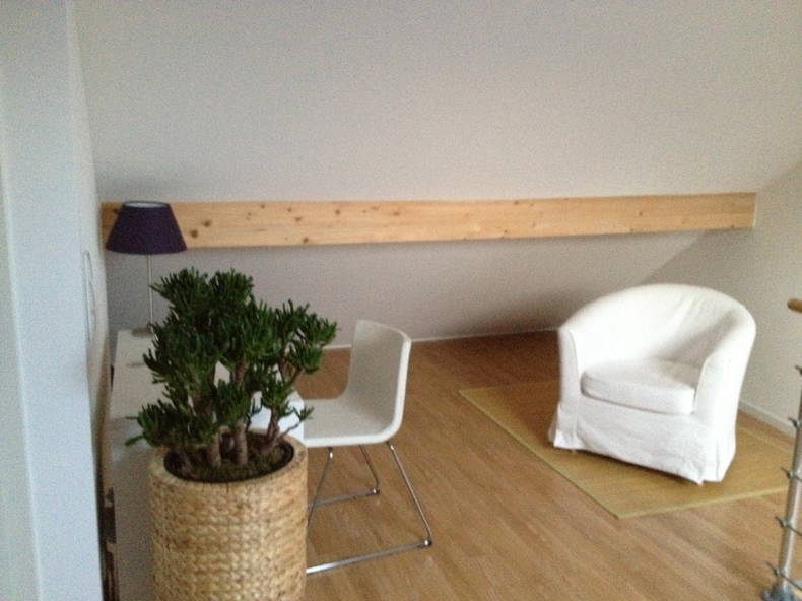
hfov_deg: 52.6
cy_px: 300
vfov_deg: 40.7
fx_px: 811
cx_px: 401
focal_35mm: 35
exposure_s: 1/15
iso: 800
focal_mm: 4.28
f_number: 2.4
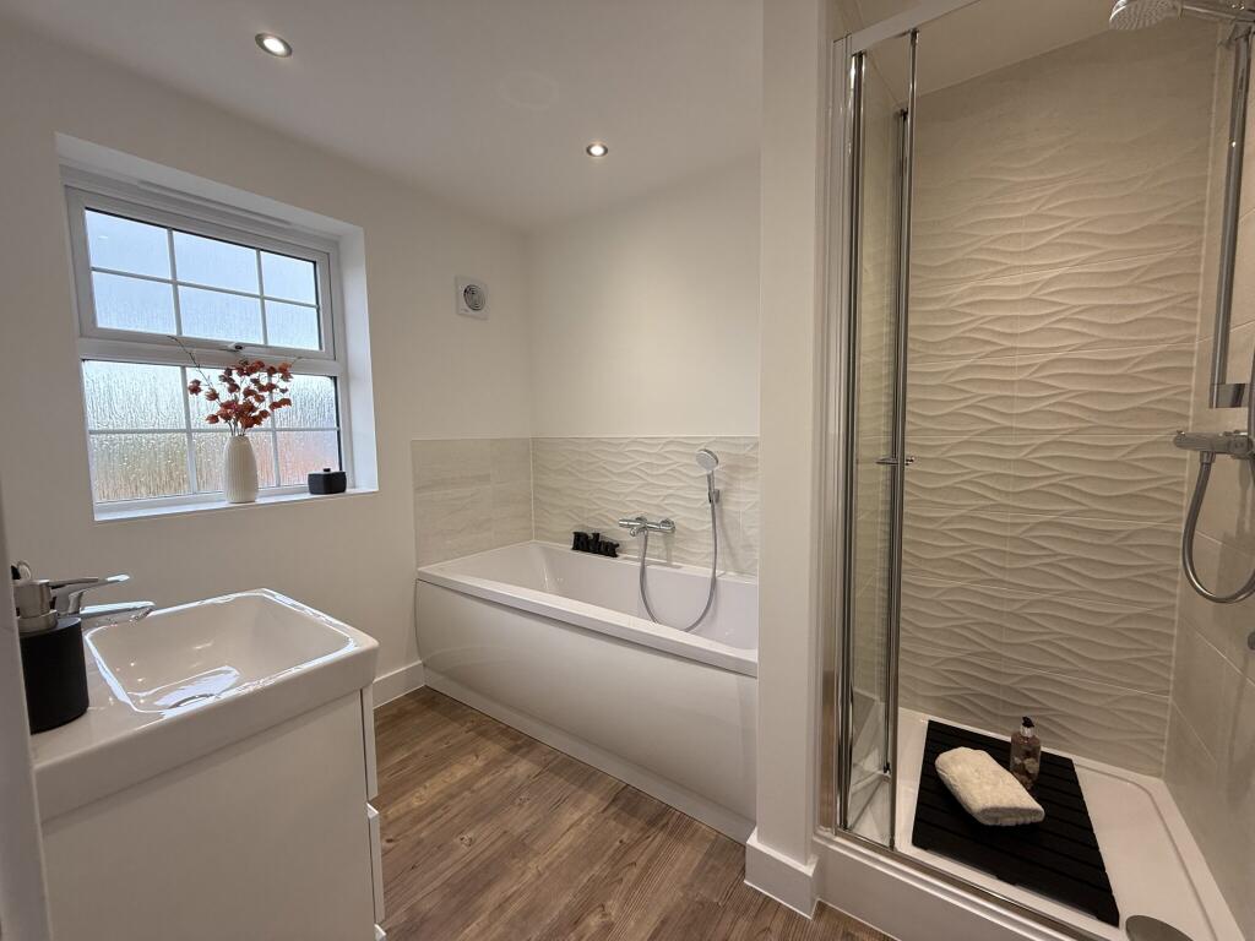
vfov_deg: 85.7
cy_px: 470
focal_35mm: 14
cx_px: 628
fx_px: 508
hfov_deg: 102.1
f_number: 2.2
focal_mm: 2.22
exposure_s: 1/99
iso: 100
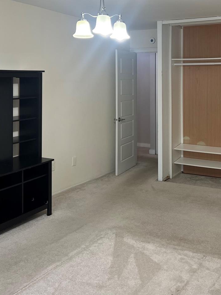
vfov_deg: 43.9
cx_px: 160
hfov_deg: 33.8
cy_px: 89
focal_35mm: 42
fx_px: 358
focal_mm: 5.7
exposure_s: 1/120
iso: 100
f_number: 1.5
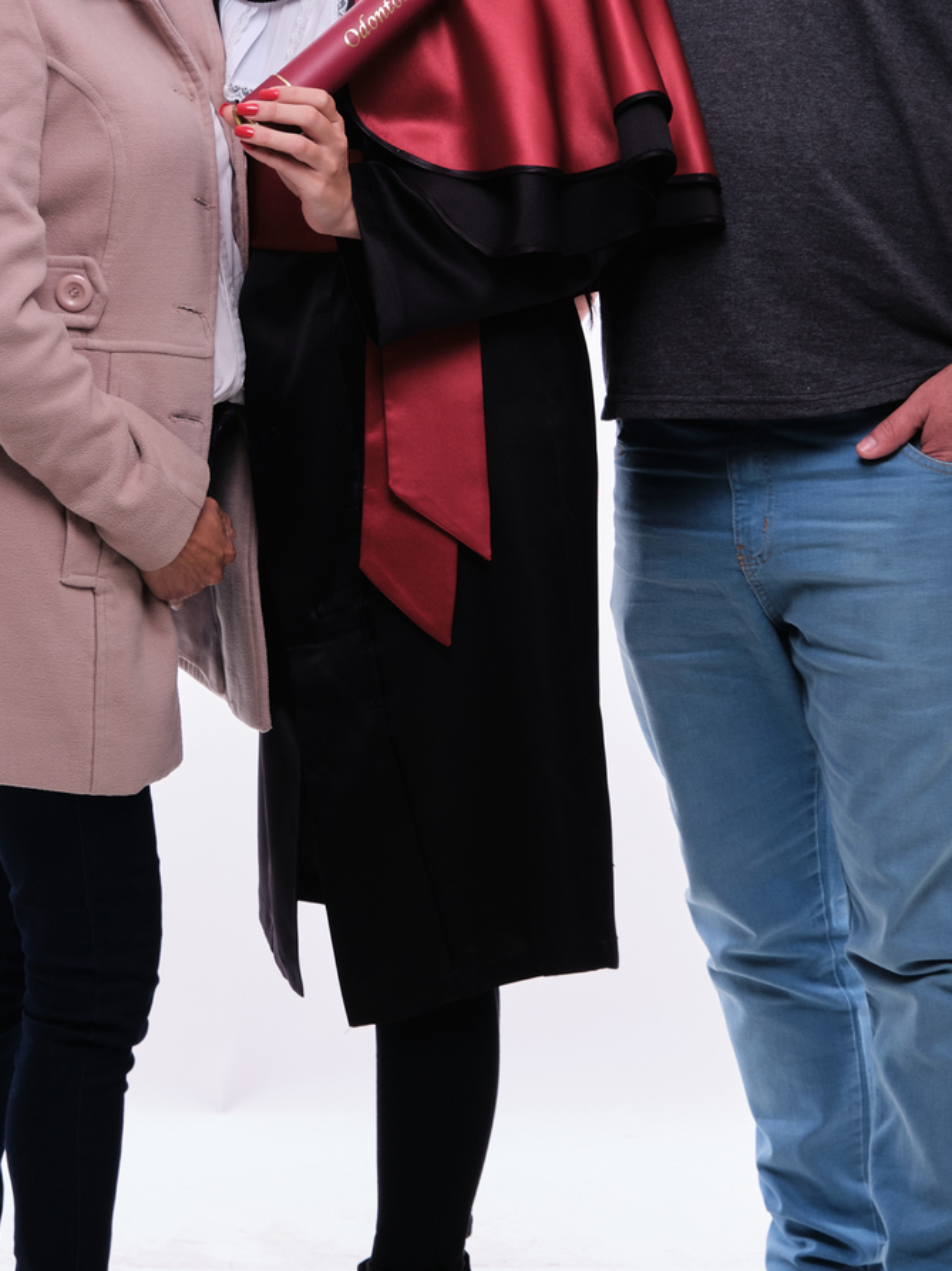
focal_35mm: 95
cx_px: 445
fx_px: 3486
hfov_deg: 15.5
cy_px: 414
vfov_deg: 20.6
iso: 160
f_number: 7.1
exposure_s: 1/160
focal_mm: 32.5
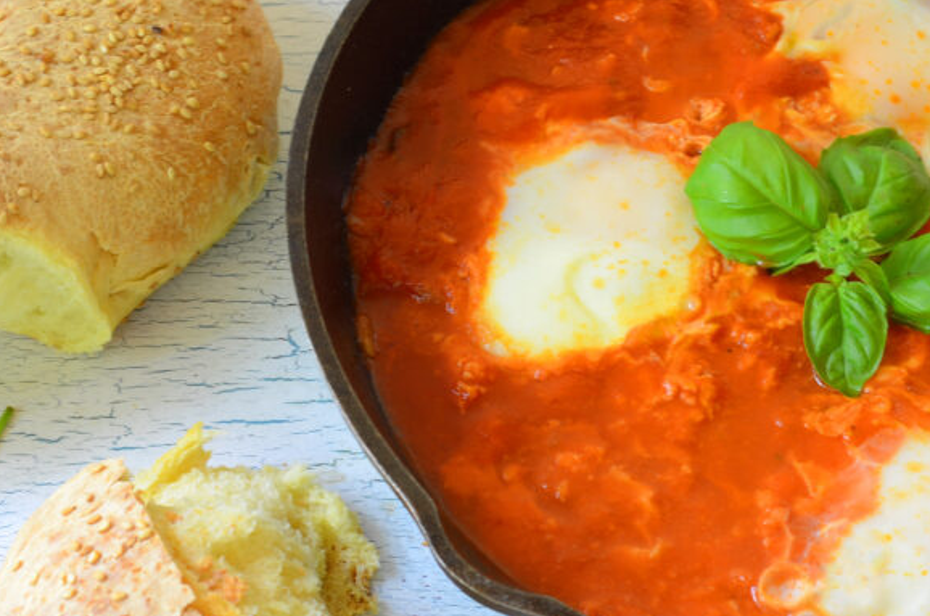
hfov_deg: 20.2
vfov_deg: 13.5
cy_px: 388
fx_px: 2604
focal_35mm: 101
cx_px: 573
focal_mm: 38
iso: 100
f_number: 9
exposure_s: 3
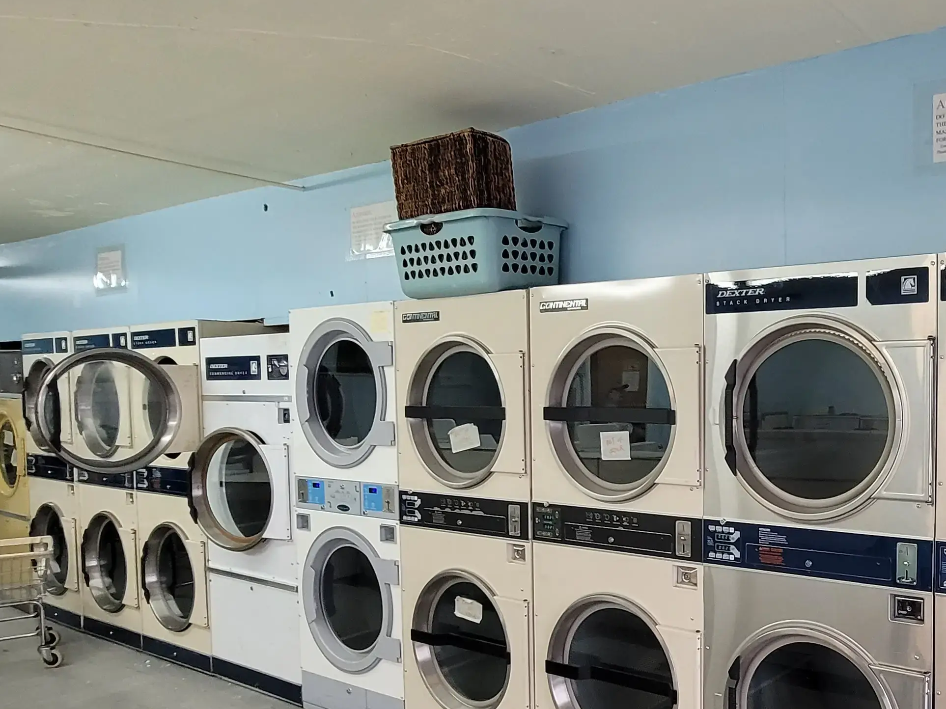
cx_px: 794
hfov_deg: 58.8
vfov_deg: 50.9
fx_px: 738
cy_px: 435
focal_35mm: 27
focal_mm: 2.2
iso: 250
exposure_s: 1/60
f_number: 2.2
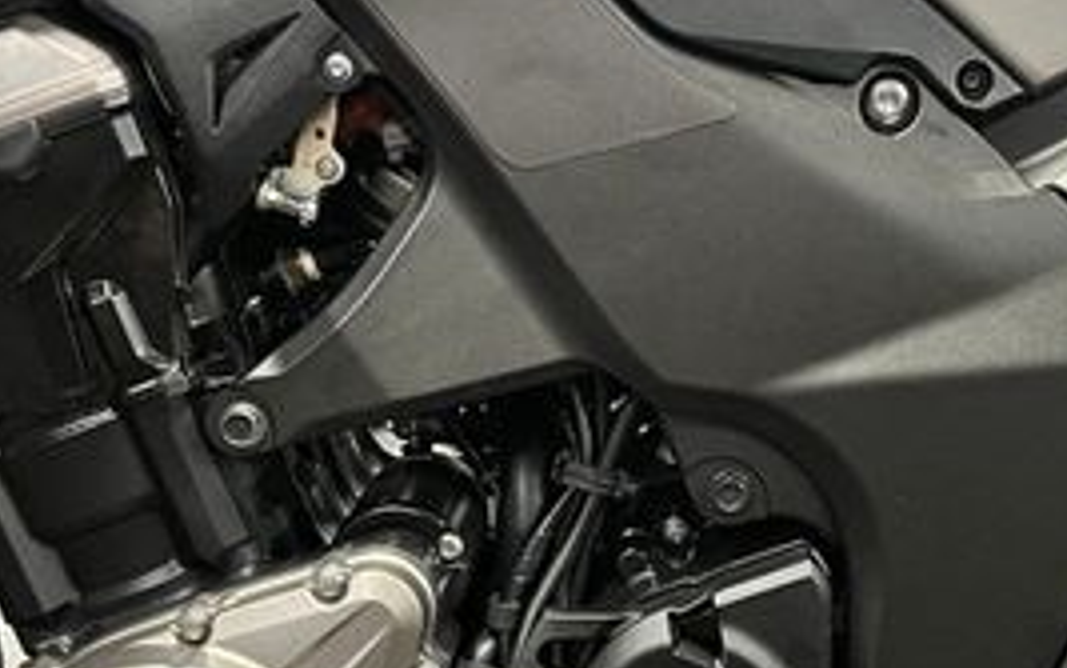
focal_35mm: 66
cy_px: 400
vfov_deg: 19.7
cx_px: 671
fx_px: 1920
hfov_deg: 30.9
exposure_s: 1/33
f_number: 1.6
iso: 500
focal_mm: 5.1
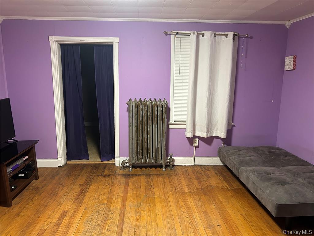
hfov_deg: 67.3
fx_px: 236
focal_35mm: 26
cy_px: 118
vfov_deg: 53.1
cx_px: 157
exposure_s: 1/60
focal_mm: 5.7
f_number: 1.5
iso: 320
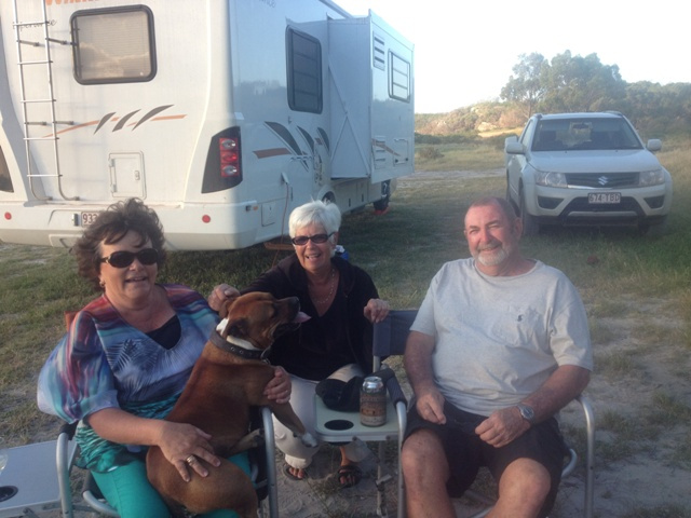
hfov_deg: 52.6
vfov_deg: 40.7
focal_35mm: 35
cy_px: 259
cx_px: 346
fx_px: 699
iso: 50
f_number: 2.4
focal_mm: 4.28
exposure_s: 1/234
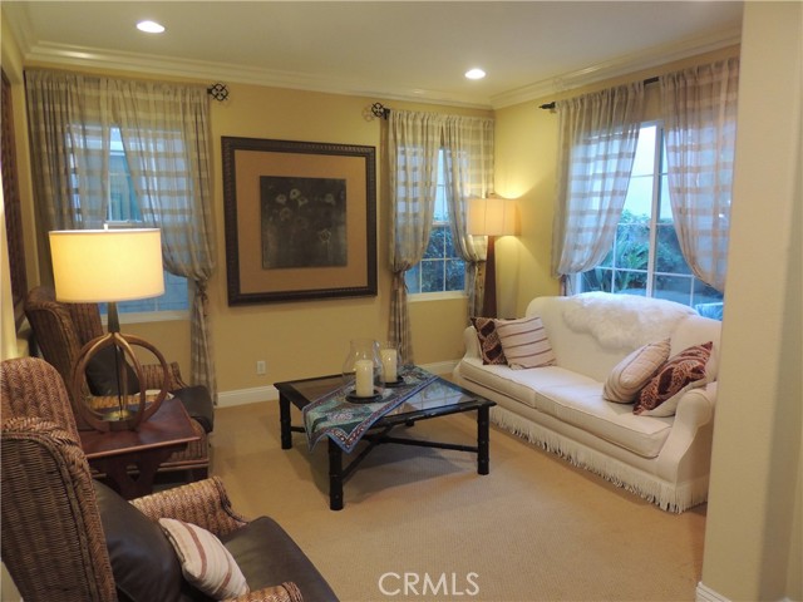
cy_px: 301
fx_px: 557
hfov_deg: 71.6
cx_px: 402
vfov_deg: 56.8
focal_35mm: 24
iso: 400
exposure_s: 1/20
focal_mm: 4.3
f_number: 3
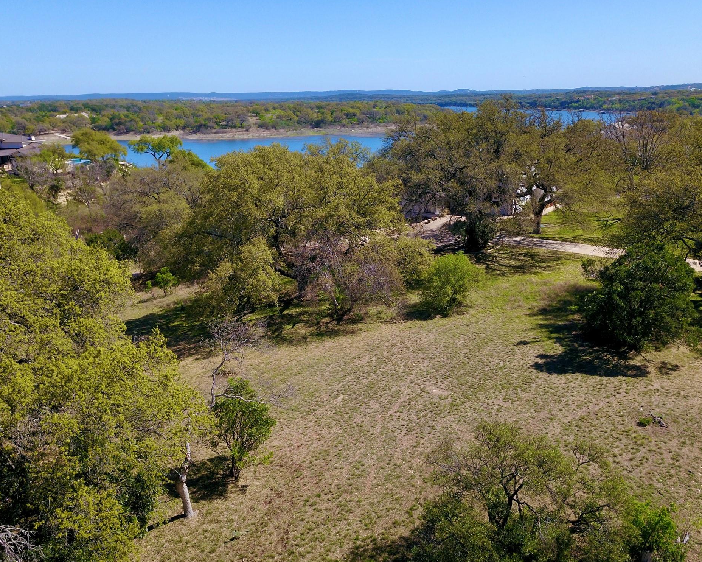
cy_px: 274
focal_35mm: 28
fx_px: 582
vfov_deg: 51.5
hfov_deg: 62.2
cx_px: 359
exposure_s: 1/100
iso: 106
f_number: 2.2
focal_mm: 4.73
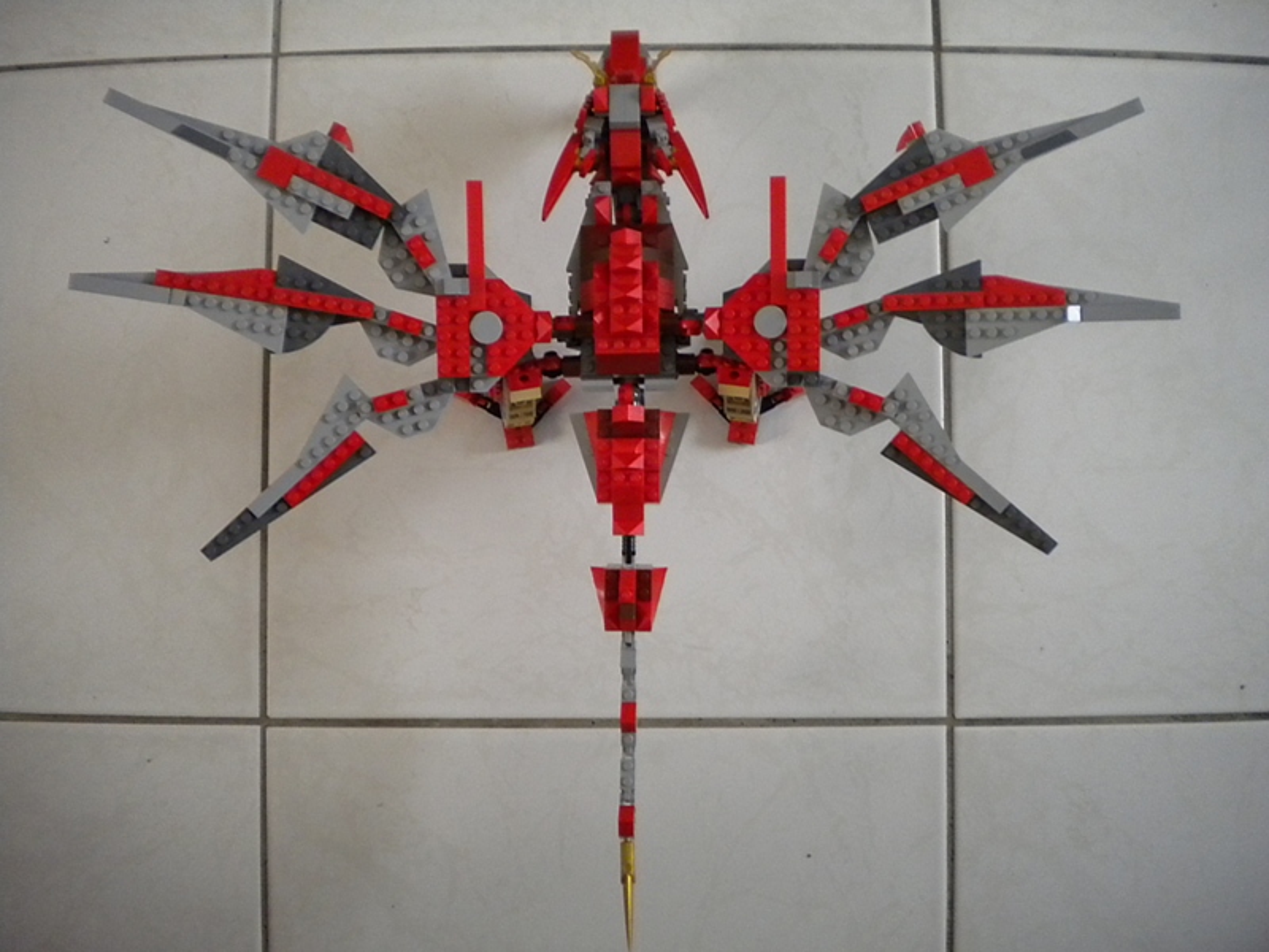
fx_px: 1283
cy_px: 476
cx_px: 634
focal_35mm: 35
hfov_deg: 52.6
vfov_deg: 40.7
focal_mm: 6.3
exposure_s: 1/19.3
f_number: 3.1
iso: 400
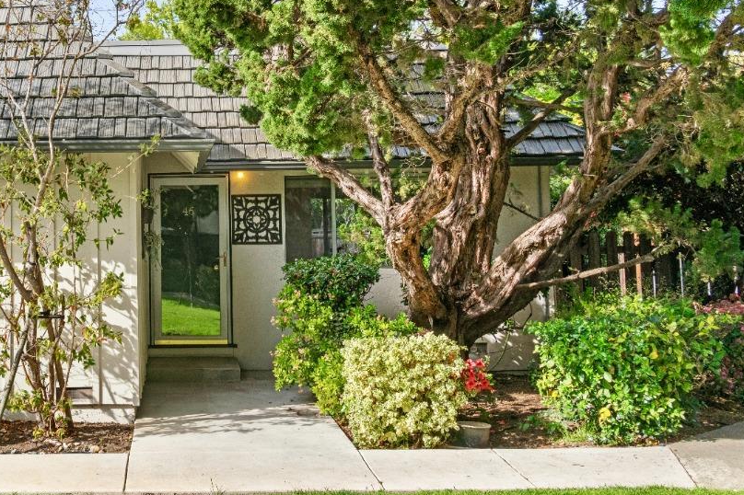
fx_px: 1074
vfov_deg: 25.8
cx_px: 149
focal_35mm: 52
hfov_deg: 36.9
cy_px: 147
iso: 640
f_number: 11
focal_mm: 28
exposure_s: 1/200
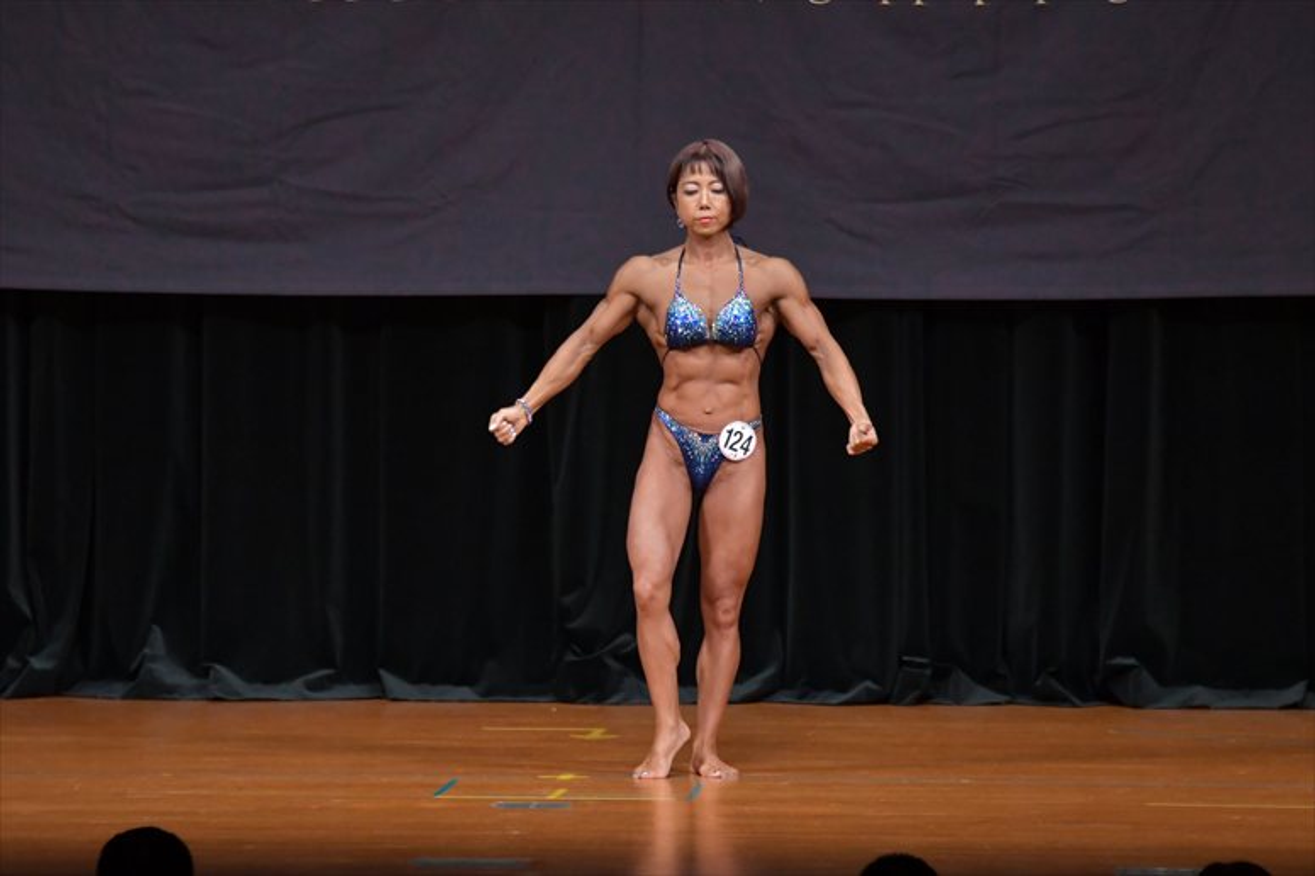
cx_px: 658
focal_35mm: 270
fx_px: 9858
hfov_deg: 7.6
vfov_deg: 5.1
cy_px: 438
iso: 4000
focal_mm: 180
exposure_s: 1/400
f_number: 5.6
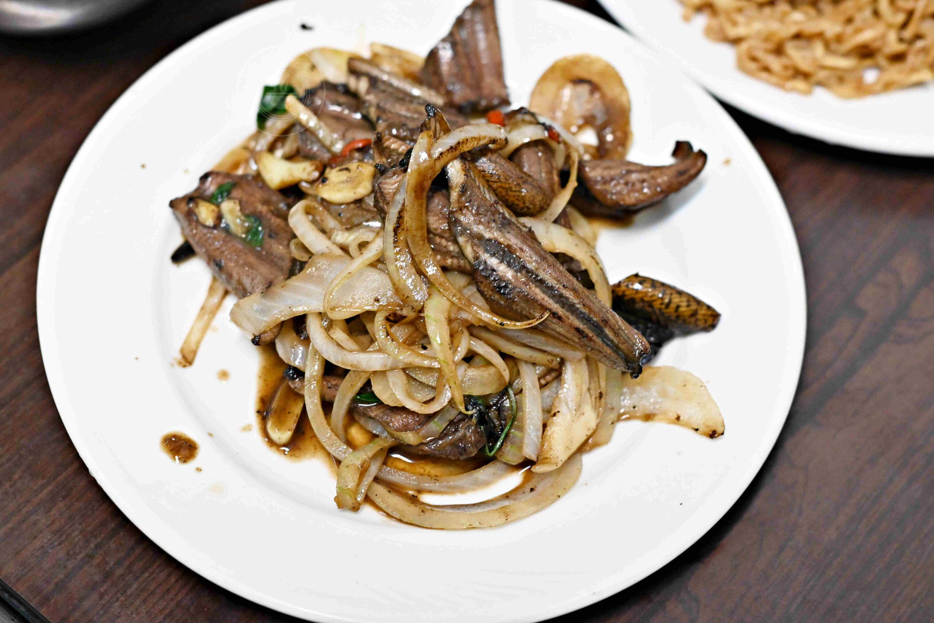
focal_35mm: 75
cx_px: 467
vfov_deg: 18.2
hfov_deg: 27.0
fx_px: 1946
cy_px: 312
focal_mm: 50
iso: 2200
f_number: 3.2
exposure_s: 1/200
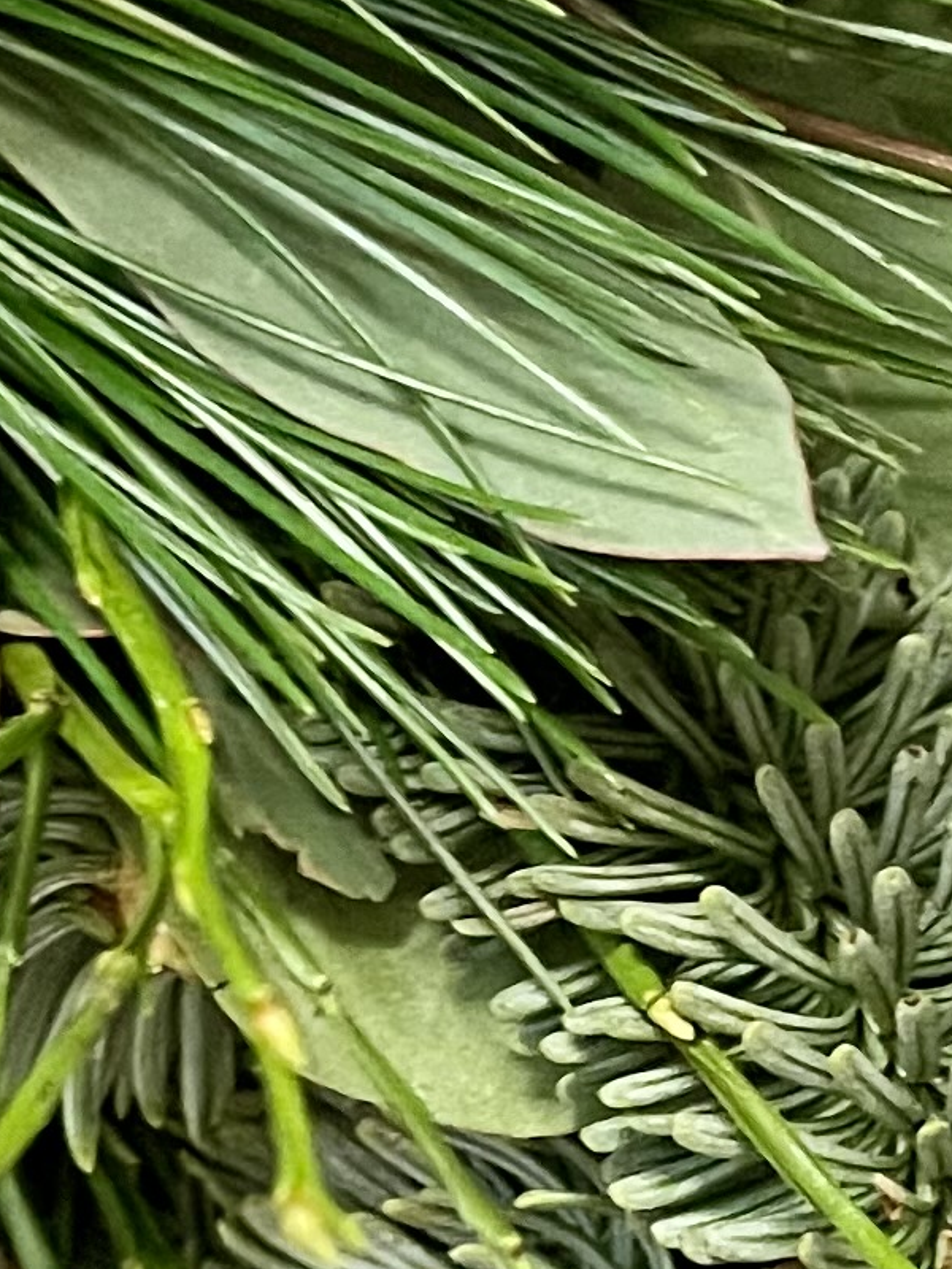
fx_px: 4620
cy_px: 731
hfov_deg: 11.7
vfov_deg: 15.6
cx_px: 655
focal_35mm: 126
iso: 500
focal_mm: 5.1
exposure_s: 1/50
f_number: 1.6
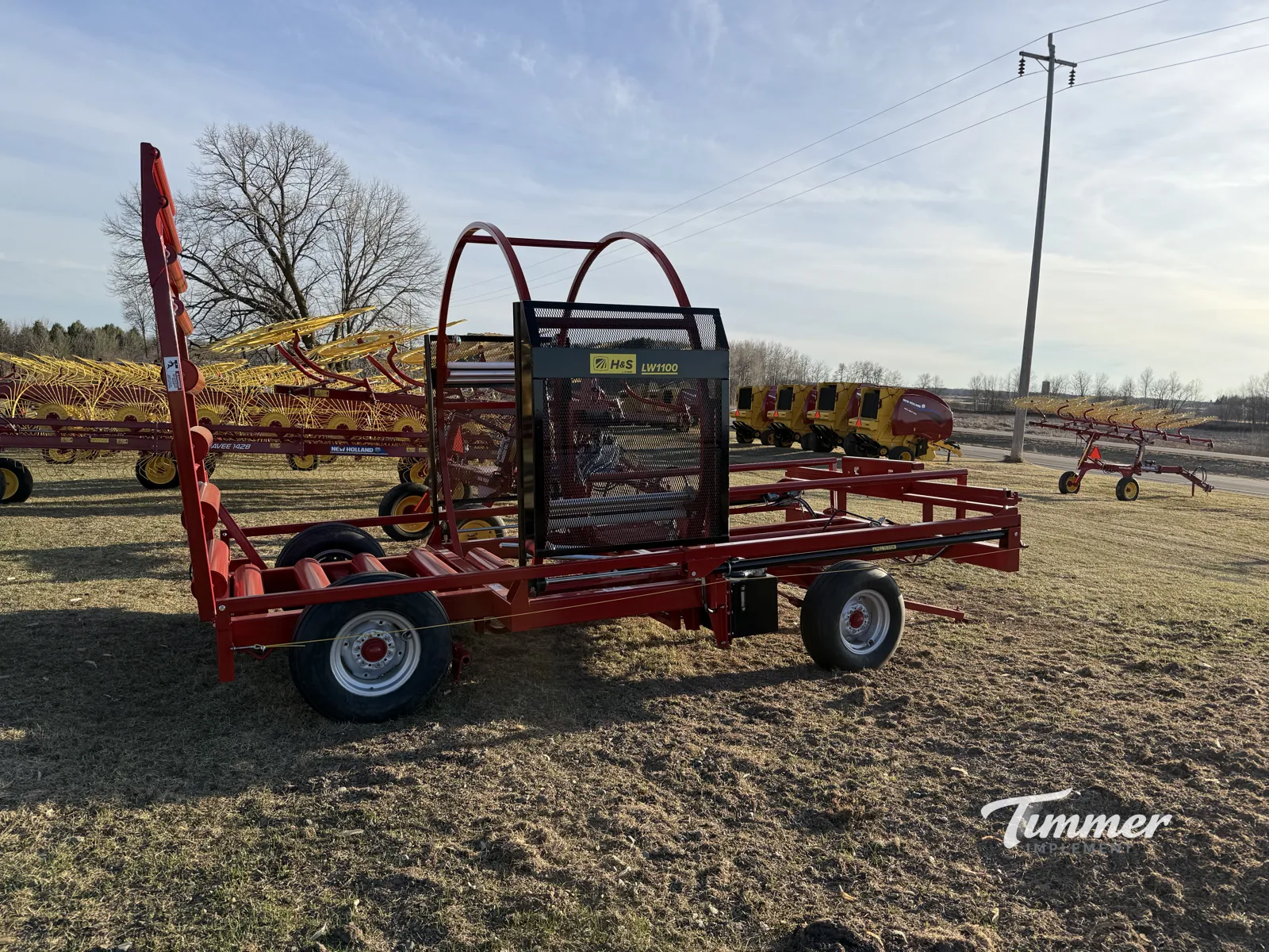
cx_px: 634
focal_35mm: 24
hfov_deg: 71.6
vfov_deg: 56.8
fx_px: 880
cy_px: 476
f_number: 1.78
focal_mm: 6.76
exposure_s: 1/3425
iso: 80
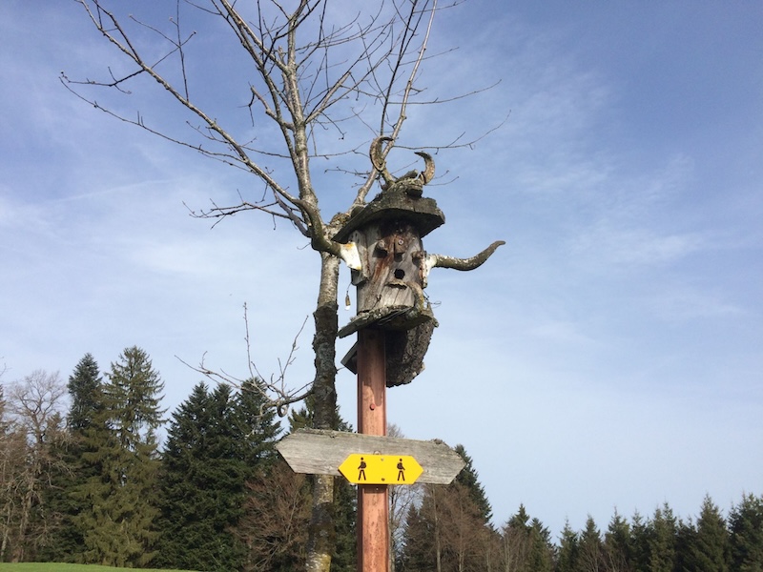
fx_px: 639
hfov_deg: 61.7
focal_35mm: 29
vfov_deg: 48.2
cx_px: 382
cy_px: 286
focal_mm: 4.15
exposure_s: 1/2564
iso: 32
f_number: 2.2
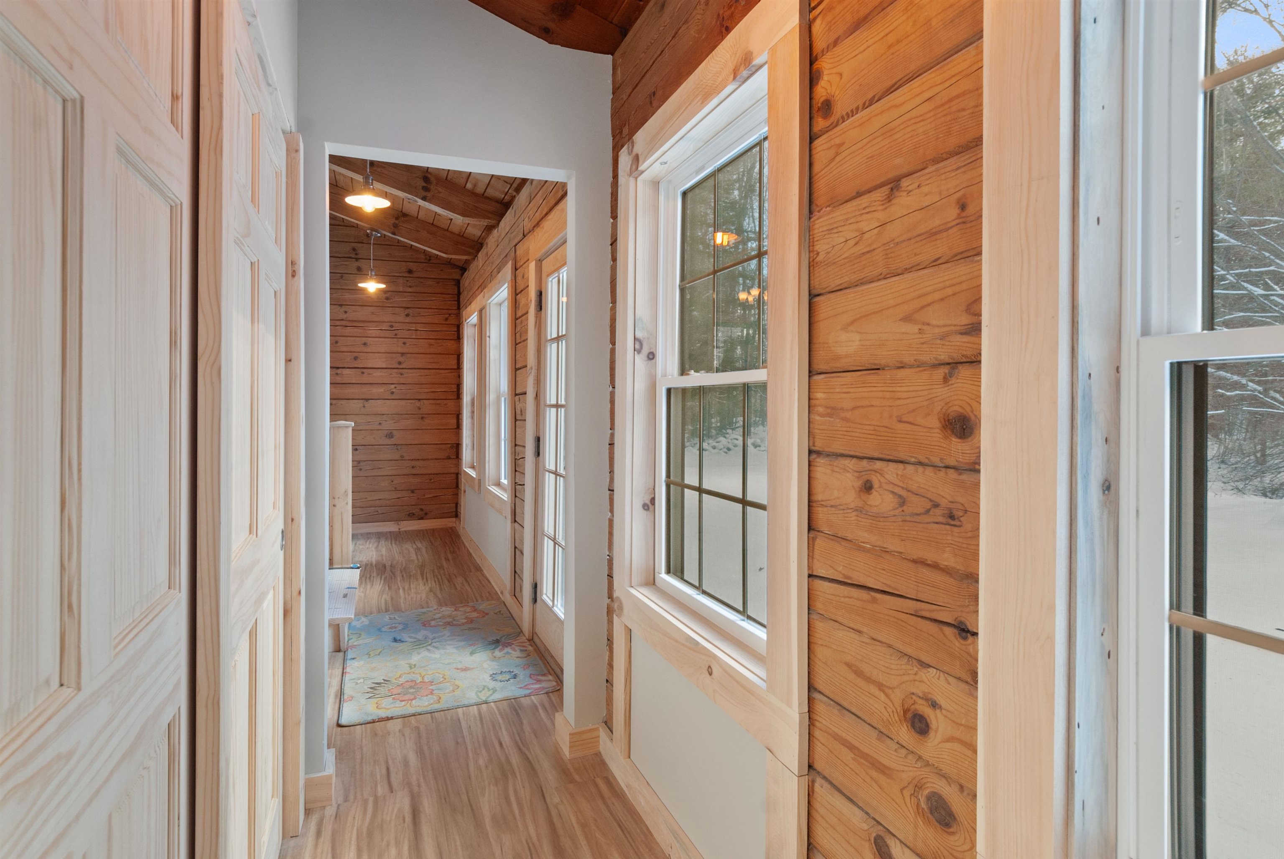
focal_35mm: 18
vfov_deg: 67.5
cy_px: 430
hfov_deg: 89.9
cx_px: 642
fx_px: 643
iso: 200
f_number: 9
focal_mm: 12
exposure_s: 1/4
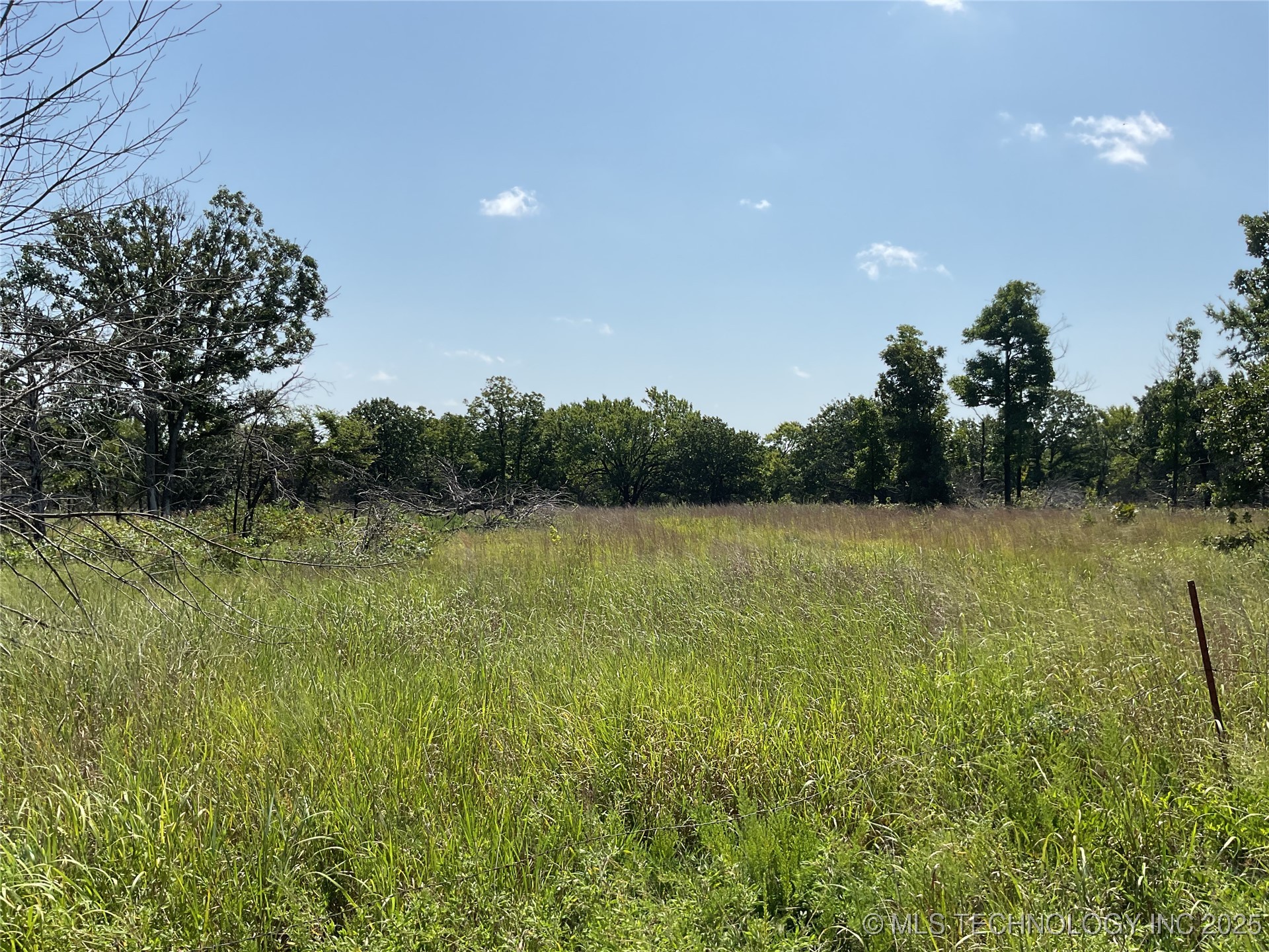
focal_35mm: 29
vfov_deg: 48.2
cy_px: 476
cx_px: 634
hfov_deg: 61.7
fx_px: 1063
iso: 16
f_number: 1.8
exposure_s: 1/2959
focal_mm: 3
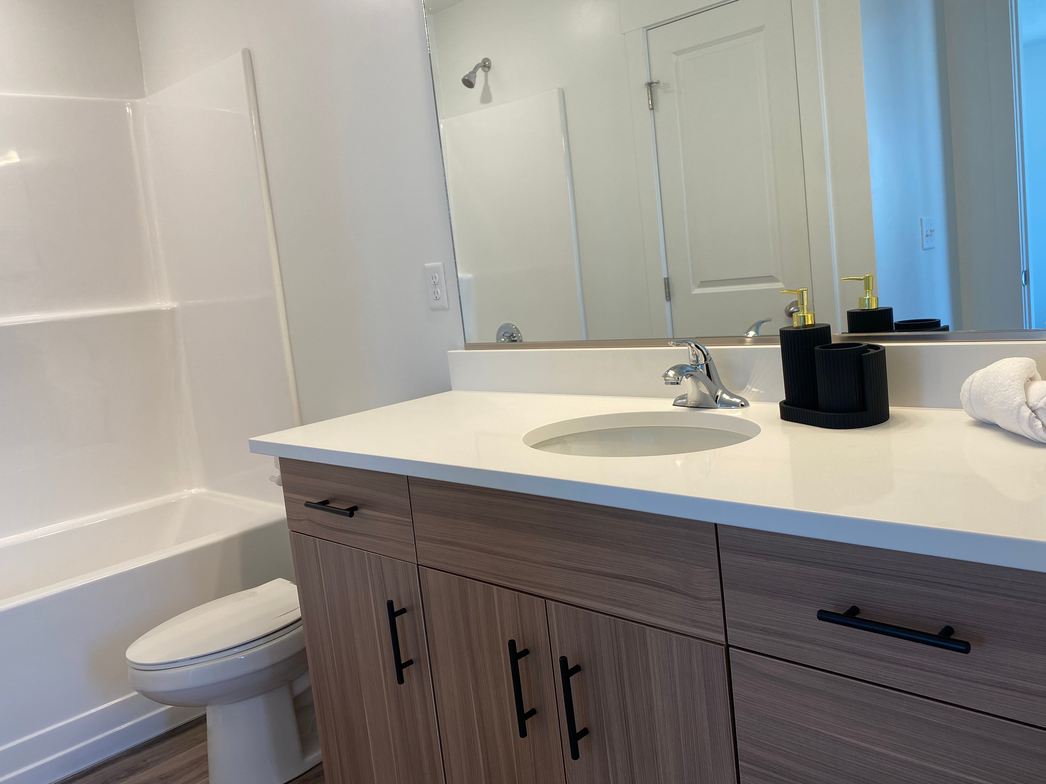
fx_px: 846
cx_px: 552
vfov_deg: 49.7
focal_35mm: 28
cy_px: 372
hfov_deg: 63.4
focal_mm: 4.25
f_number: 1.8
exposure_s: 1/120
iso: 50
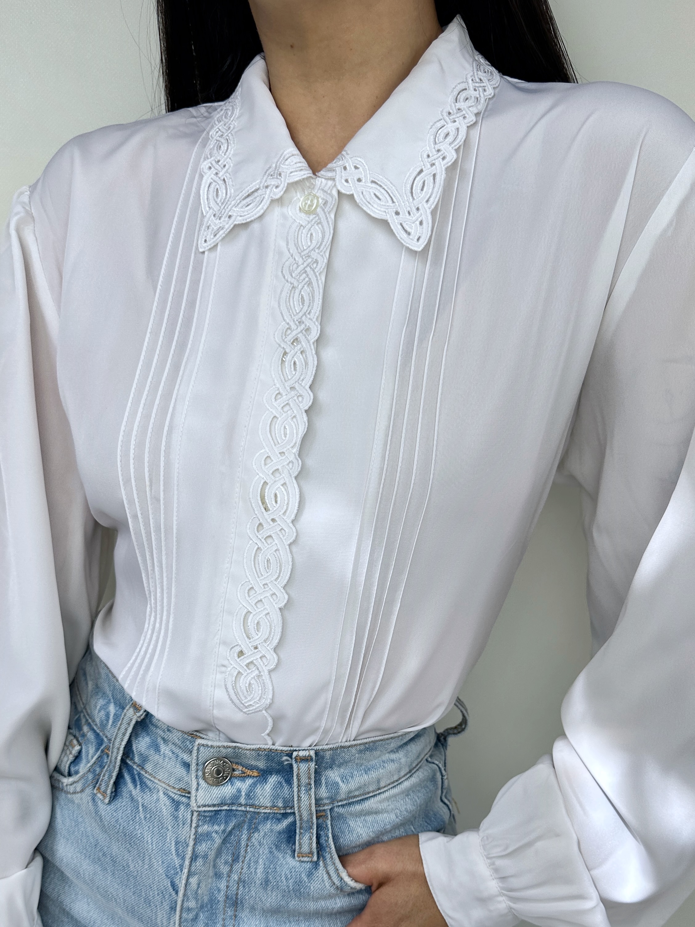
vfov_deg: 71.6
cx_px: 348
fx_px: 642
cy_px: 464
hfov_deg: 56.8
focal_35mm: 24
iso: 80
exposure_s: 1/577
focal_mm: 6.86
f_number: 1.78
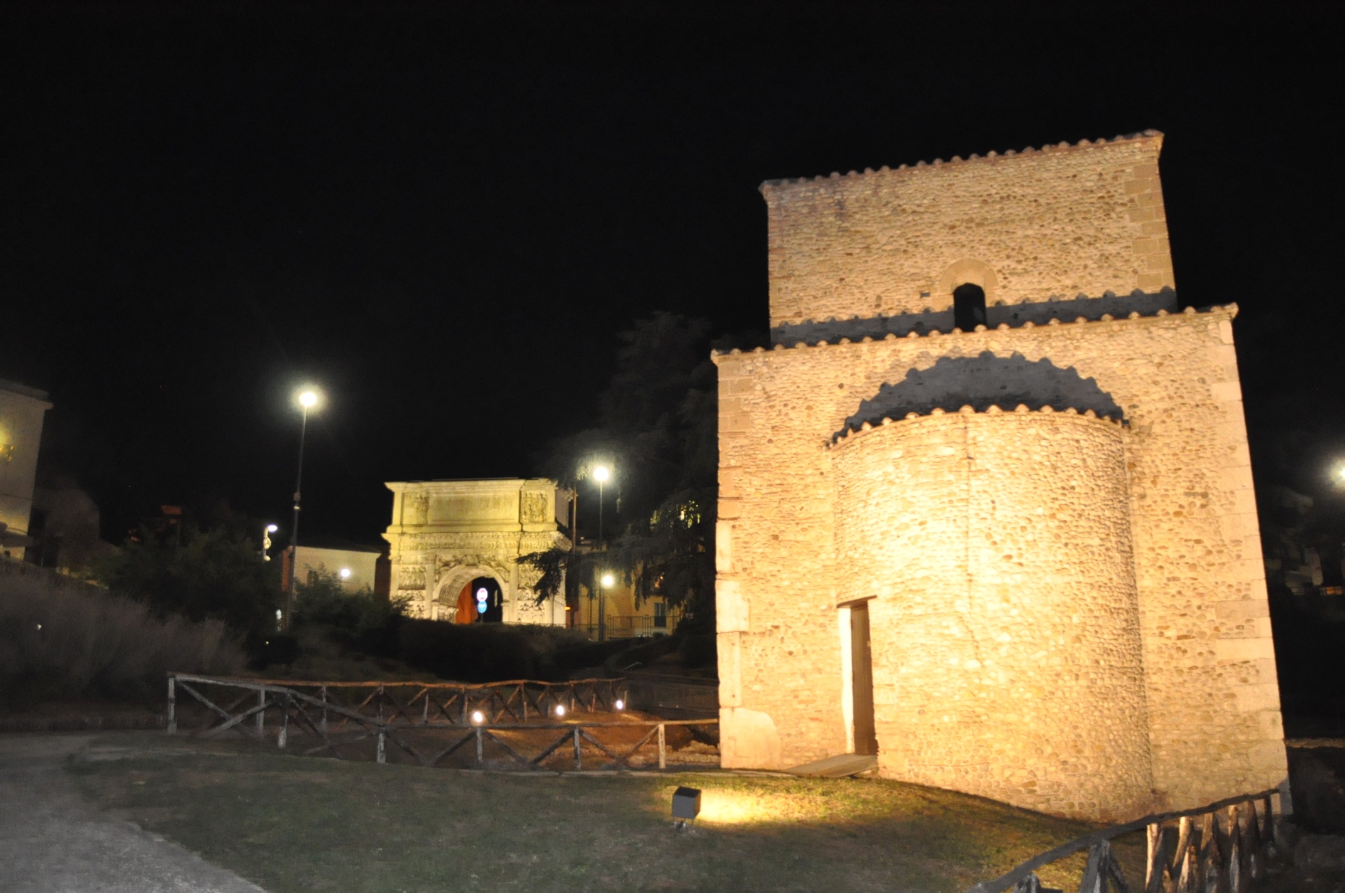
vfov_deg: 47.8
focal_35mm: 27
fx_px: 1008
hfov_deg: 67.4
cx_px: 672
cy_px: 446
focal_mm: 18
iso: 3200
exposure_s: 1/50
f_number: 4
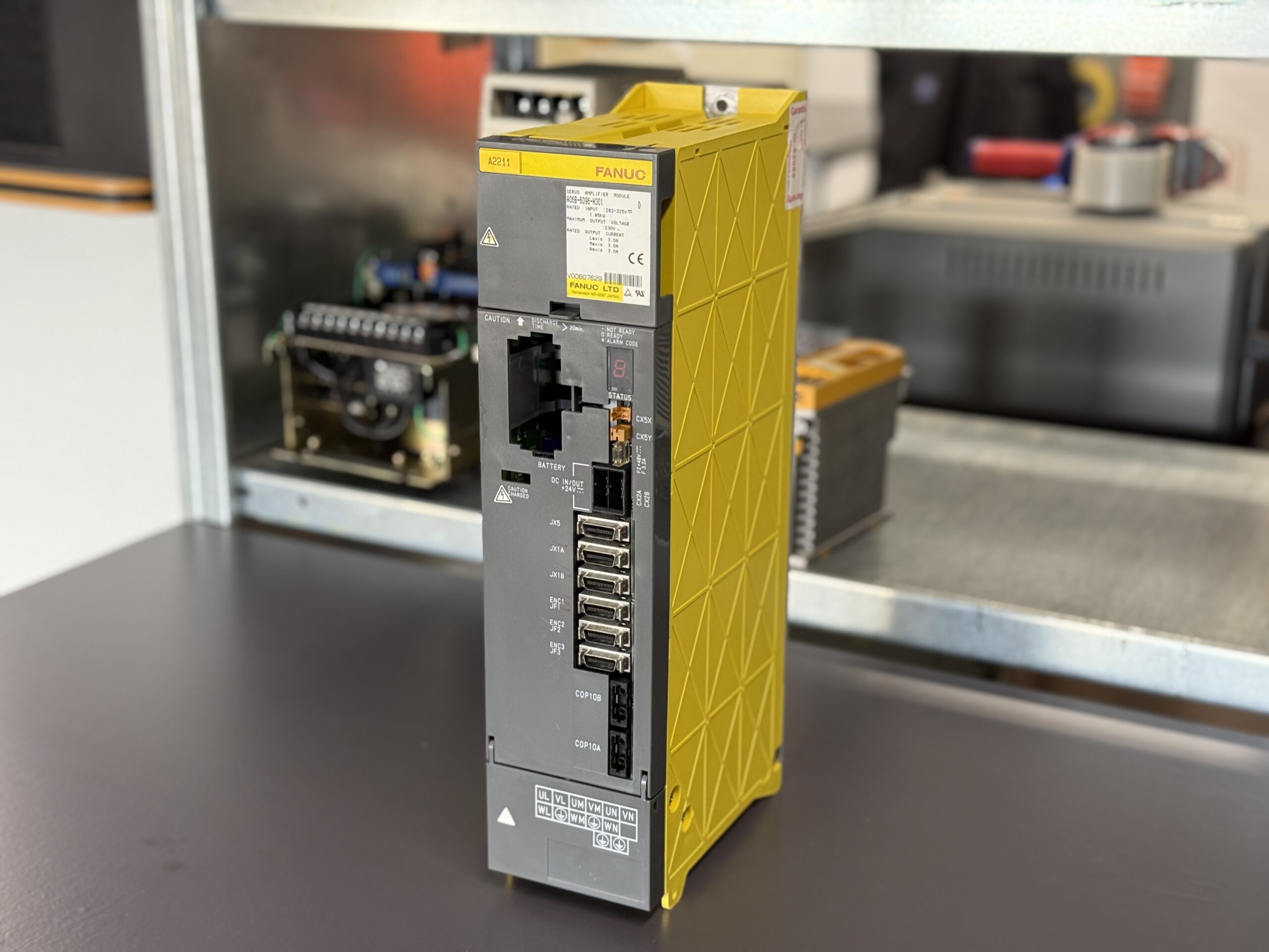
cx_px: 634
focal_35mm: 48
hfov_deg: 39.7
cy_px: 476
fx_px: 1760
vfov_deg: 30.3
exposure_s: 1/50
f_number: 1.78
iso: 125
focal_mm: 6.76
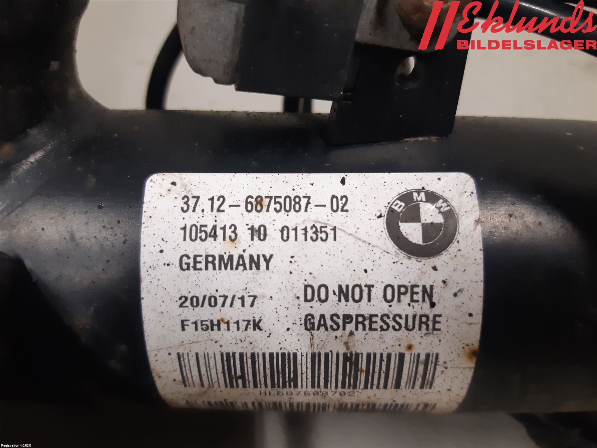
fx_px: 448
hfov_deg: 67.3
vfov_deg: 53.1
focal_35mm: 26
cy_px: 224
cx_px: 298
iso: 200
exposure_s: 1/50
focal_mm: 3.93
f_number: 1.7
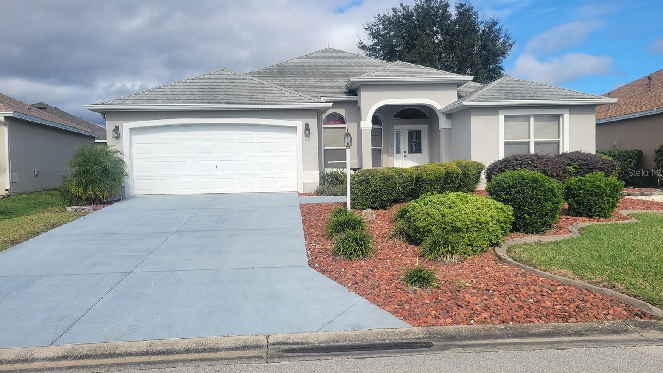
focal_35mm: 29
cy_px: 172
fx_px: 510
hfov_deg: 66.1
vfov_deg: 40.1
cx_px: 329
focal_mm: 5.4
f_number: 1.8
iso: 40
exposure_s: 1/3608
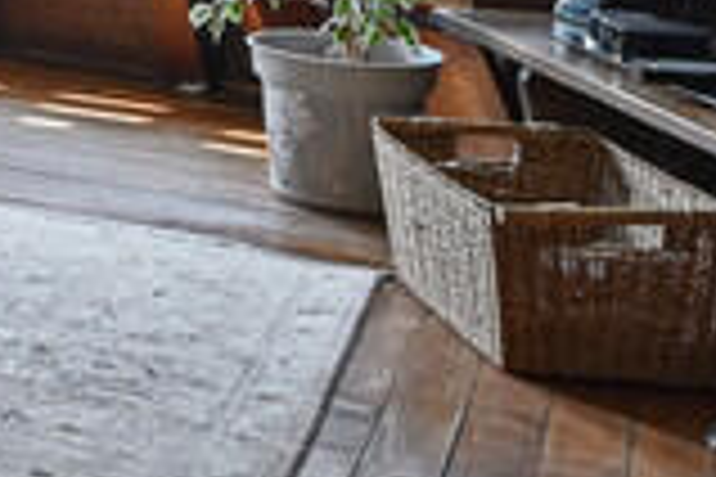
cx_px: -748
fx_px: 1790
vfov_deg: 14.0
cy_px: -295
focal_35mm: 90
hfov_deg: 16.6
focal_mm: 14
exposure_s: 1/1.67
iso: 400
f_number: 8
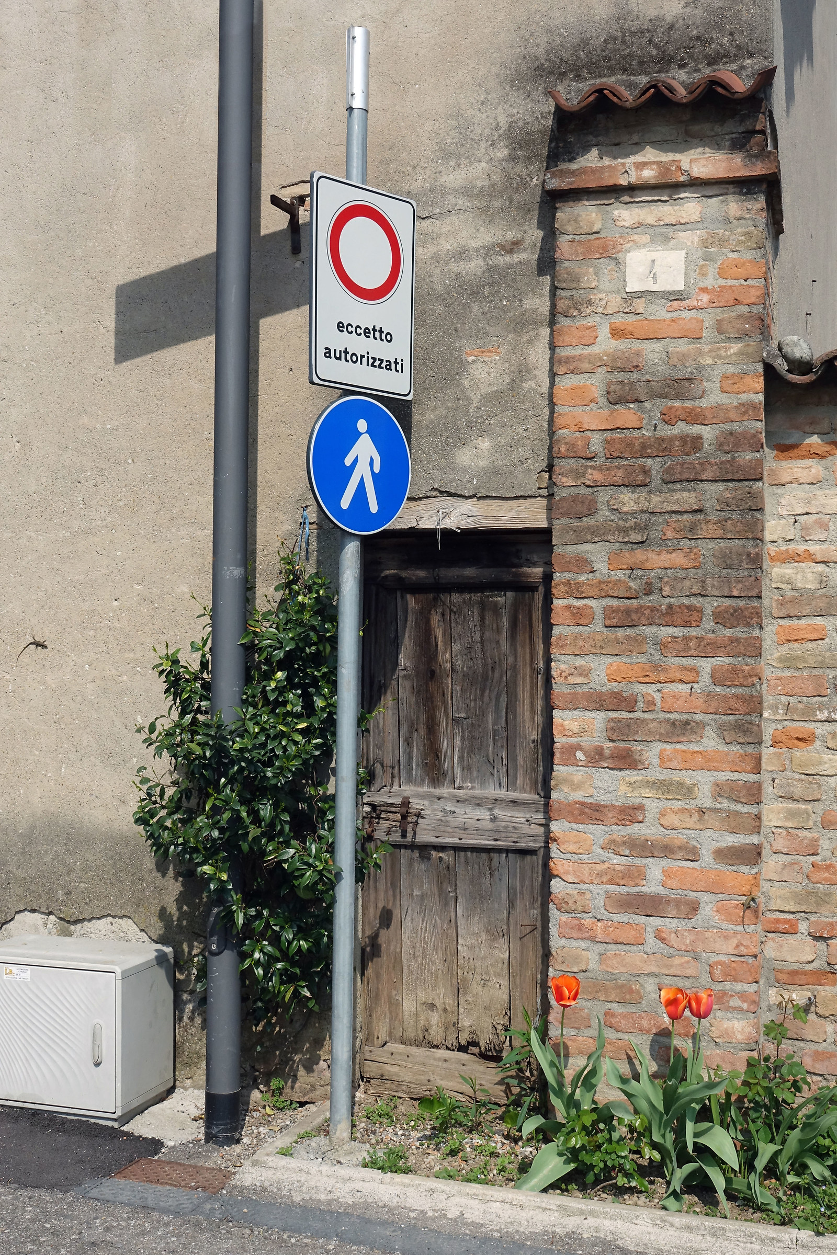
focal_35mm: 41
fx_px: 1430
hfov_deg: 32.6
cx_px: 418
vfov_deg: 47.4
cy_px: 628
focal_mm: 15.17
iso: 400
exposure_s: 1/1000
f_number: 8
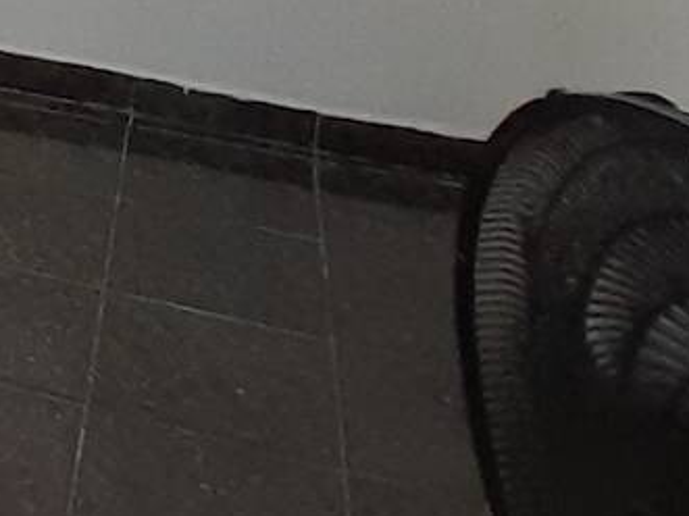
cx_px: -533
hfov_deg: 19.8
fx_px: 1472
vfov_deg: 17.4
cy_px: -312
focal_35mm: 74
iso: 160
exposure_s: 1/40
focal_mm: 1.46
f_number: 2.2
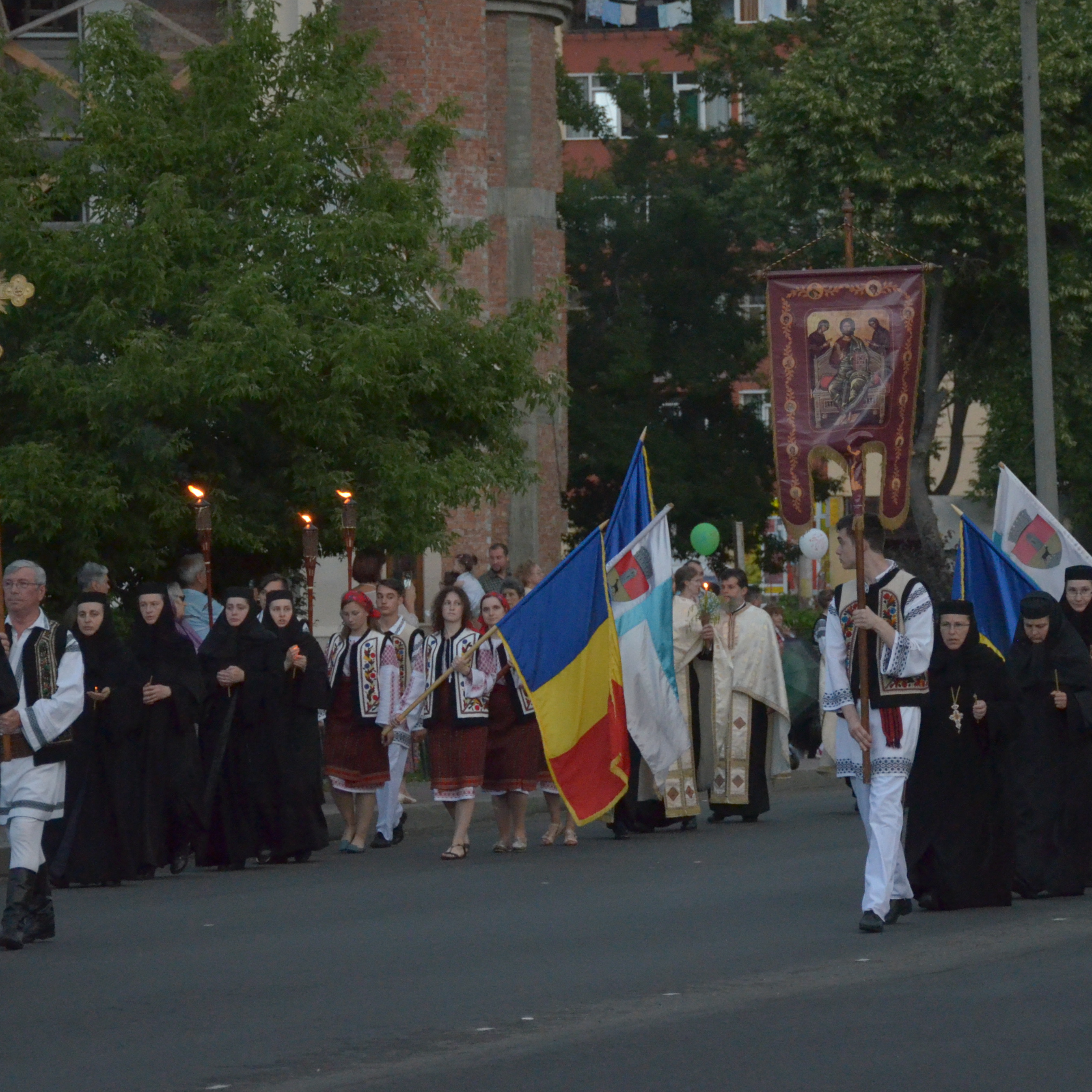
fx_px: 6238
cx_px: 613
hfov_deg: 10.0
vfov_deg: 10.0
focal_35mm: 175
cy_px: 510
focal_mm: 75
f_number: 5
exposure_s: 1/125
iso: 3200
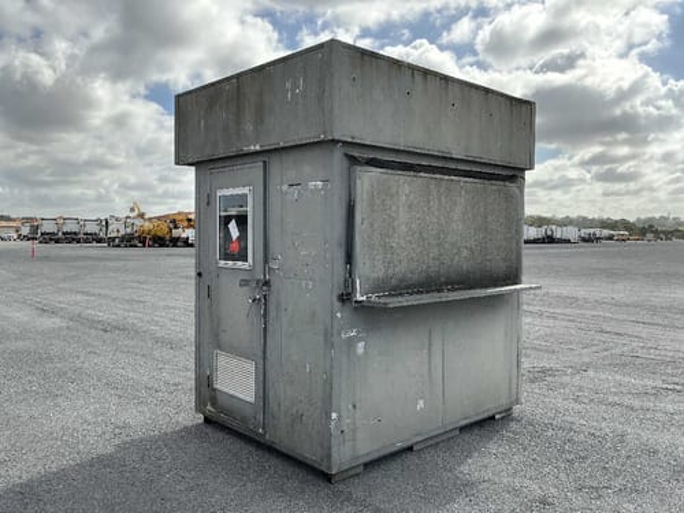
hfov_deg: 63.4
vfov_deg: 49.7
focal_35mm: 28
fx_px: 553
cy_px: 256
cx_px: 342
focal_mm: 3
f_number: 1.8
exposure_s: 1/2141
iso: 25
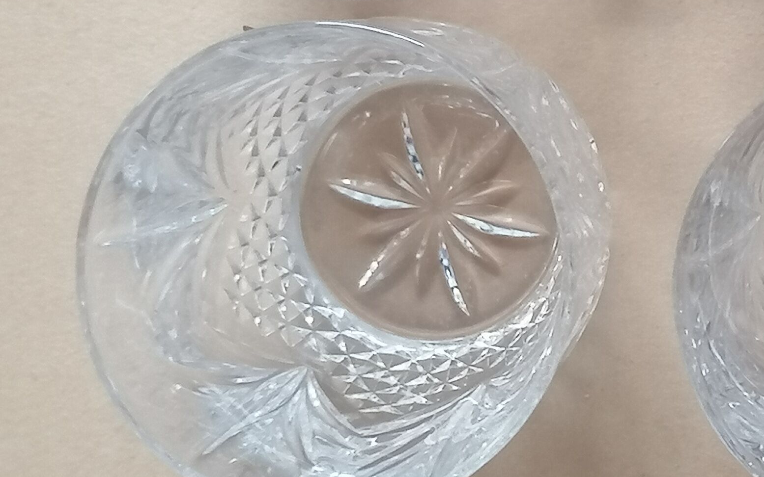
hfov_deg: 16.8
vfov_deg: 10.8
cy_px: -48
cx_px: 865
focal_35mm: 120
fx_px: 2499
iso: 250
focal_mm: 4.75
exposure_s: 1/30
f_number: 1.8
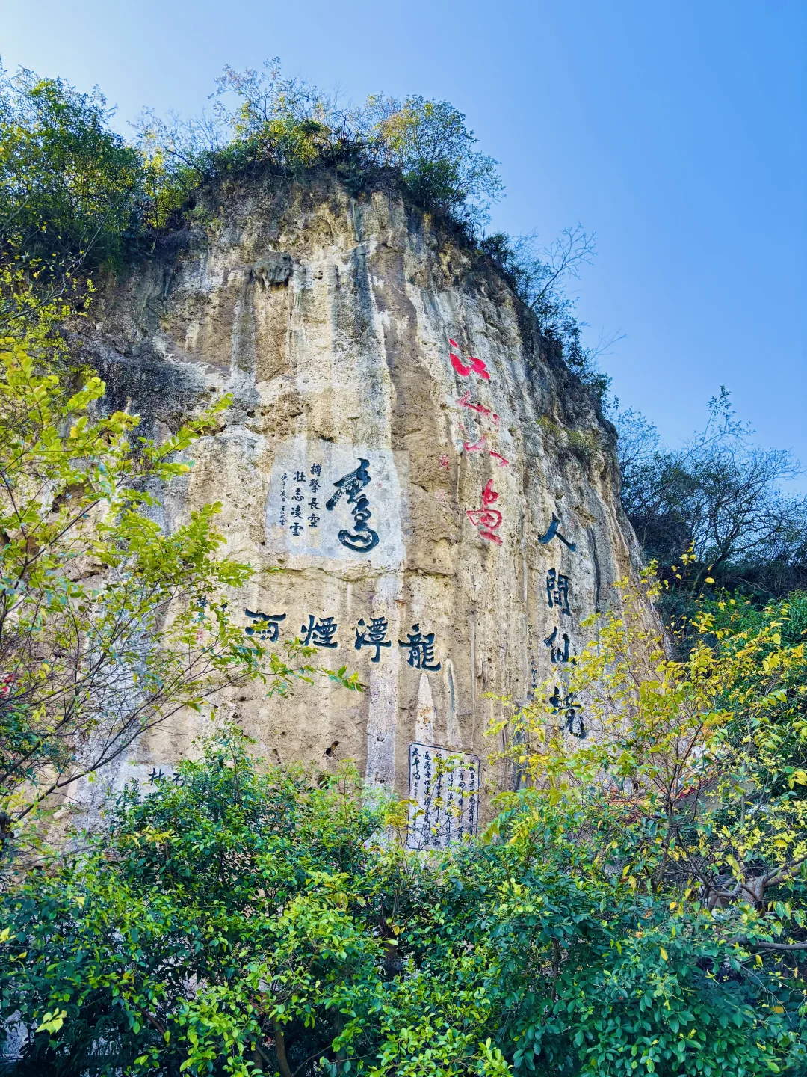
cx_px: 404
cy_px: 538
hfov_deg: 53.1
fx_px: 808
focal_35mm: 26
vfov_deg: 67.3
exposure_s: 1/539
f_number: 1.6
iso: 50
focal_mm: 5.96
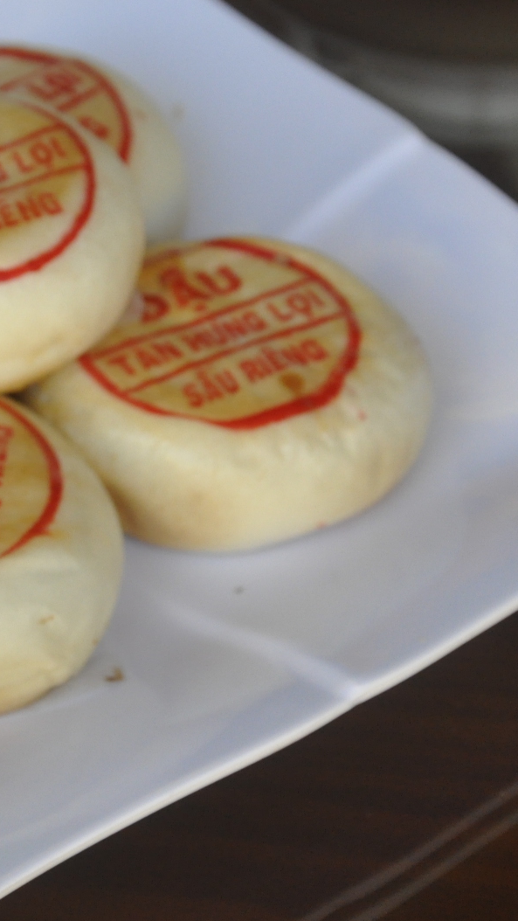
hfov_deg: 7.3
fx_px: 4053
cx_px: -4
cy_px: 433
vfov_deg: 13.0
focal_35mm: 166
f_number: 6.7
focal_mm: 52
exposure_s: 1/180
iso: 1000
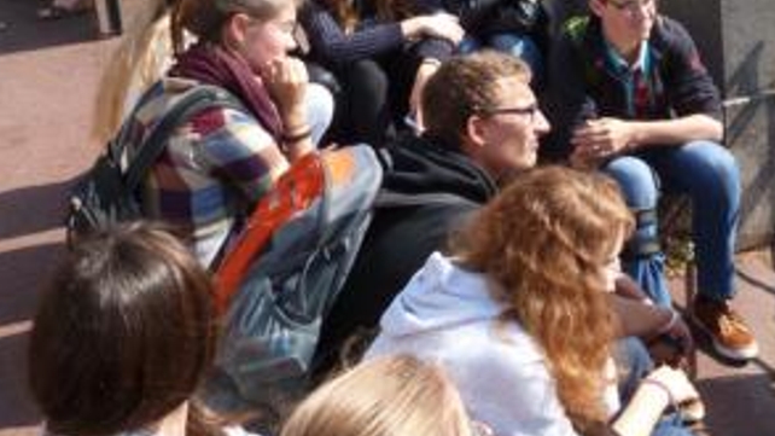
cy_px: -45
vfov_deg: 20.1
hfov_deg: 33.8
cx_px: 754
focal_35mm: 57
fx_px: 1171
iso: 100
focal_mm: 4.3
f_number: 4
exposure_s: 1/320
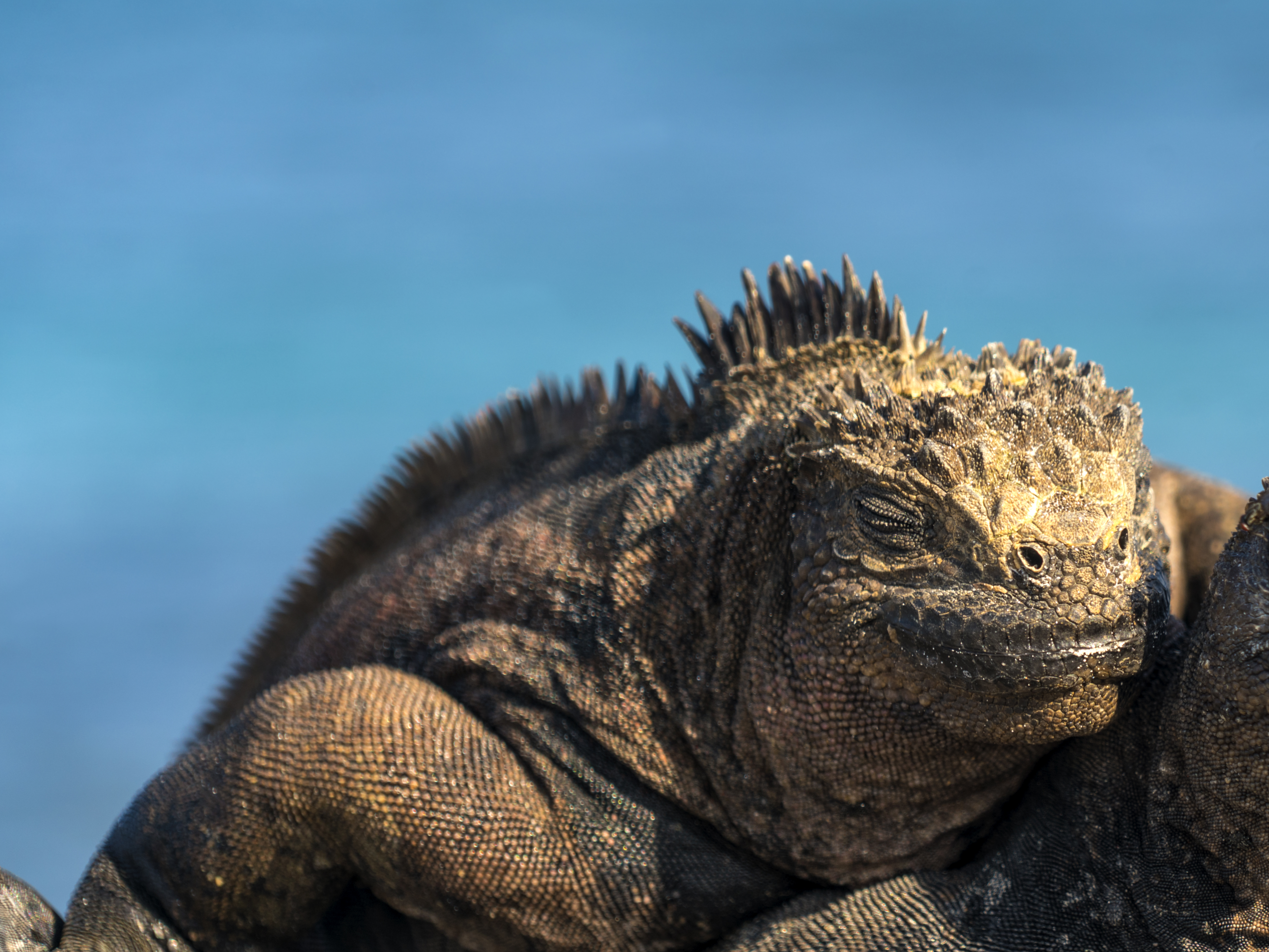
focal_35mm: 324
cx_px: 1098
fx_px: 11877
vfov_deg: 4.6
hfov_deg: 6.1
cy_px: 719
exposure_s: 1/200
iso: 80
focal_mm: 194
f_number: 6.3
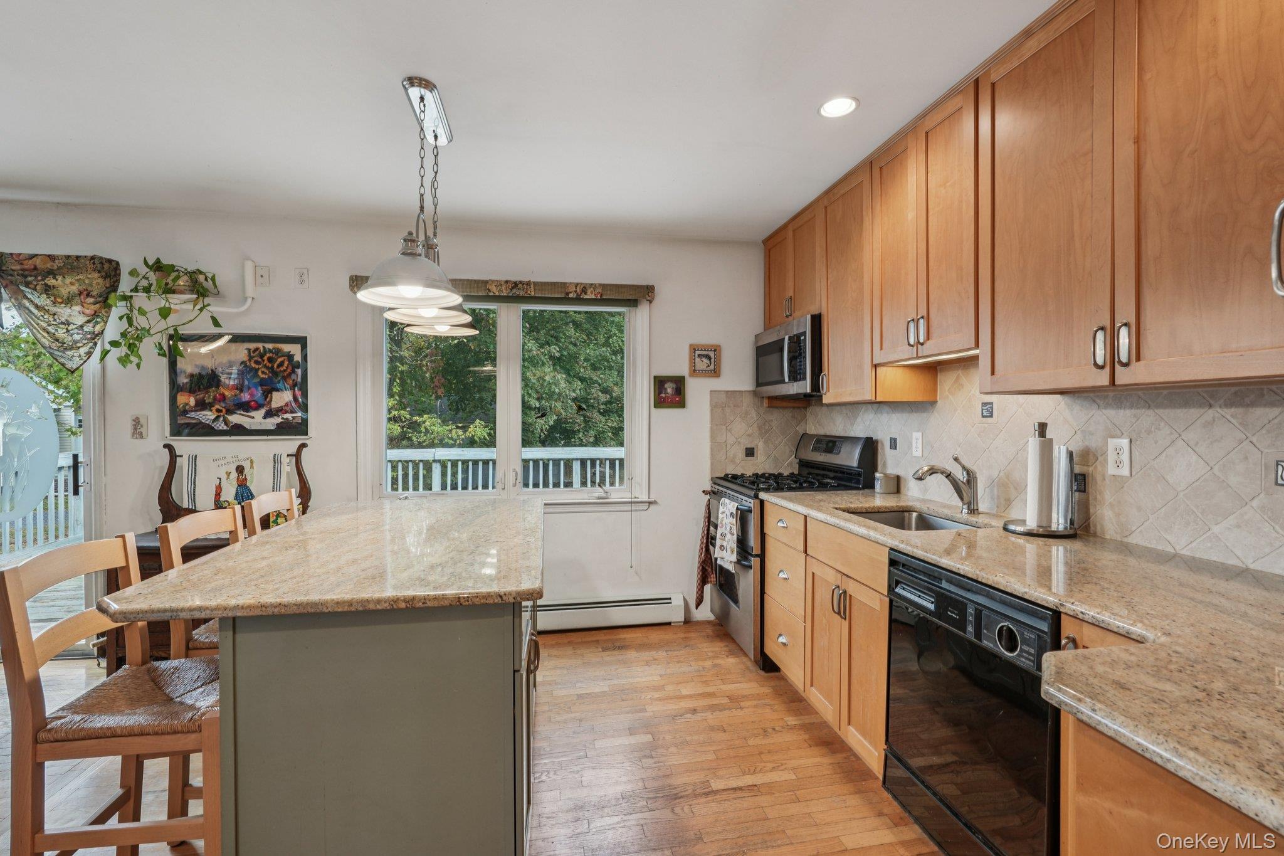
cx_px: 642
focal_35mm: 16
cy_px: 428
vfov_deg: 73.7
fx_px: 571
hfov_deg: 96.7
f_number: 10
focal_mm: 16
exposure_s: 1/15
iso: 400
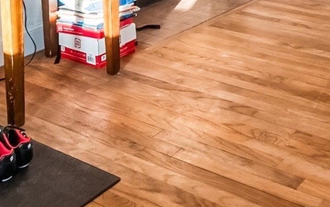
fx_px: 549
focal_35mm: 61
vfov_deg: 16.8
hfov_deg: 30.2
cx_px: 357
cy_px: -187
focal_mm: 10
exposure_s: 1/250
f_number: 8
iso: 640
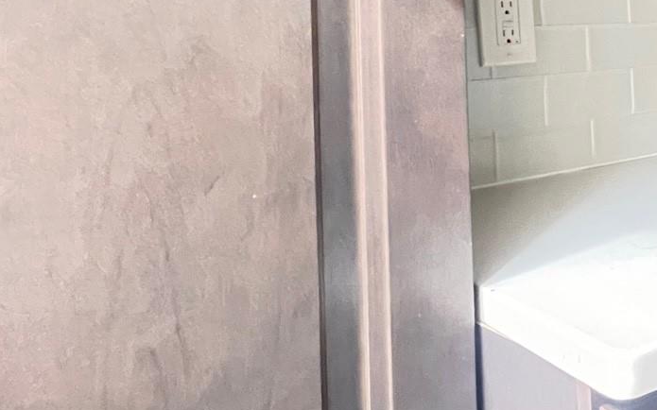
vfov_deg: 30.0
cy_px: 11
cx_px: 861
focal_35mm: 40
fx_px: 716
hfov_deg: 34.3
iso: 1250
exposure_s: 1/35
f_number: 1.8
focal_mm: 1.57
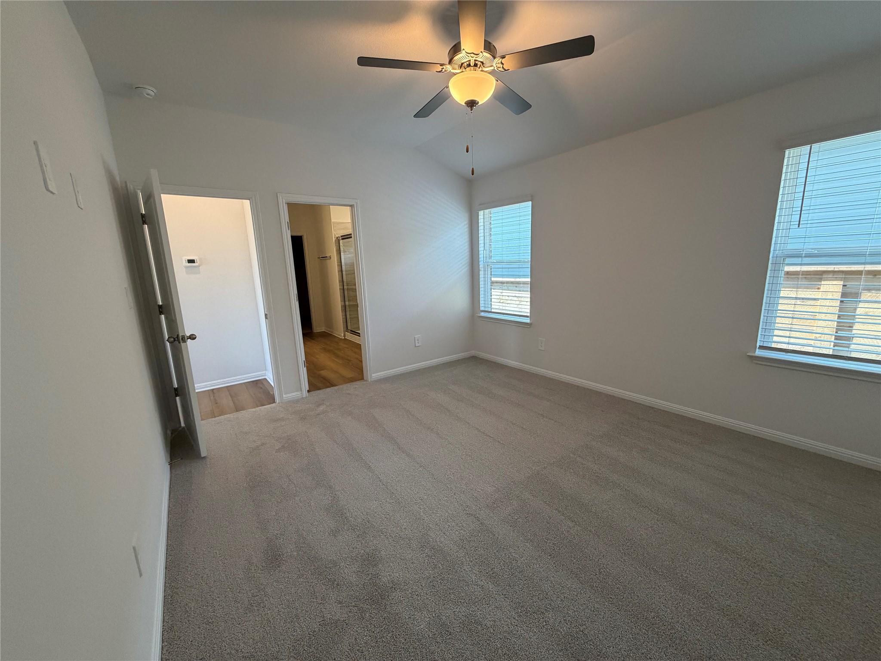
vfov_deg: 85.7
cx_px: 440
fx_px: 356
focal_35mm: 14
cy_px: 330
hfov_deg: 102.1
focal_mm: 2.22
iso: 250
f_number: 2.2
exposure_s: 1/120
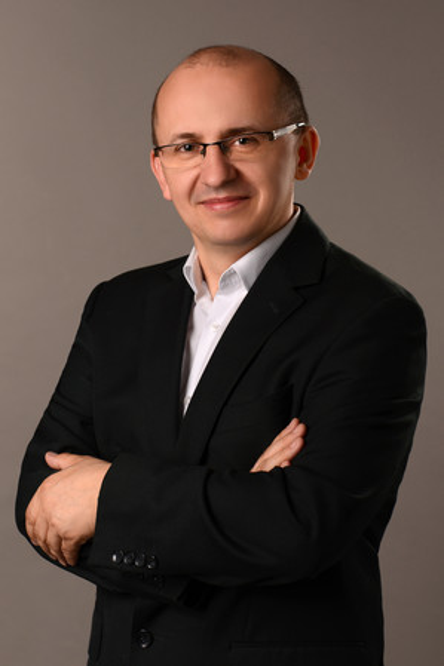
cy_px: 333
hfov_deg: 19.4
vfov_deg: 28.9
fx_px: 1296
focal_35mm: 70
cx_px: 222
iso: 100
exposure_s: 1/160
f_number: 7.1
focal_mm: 70
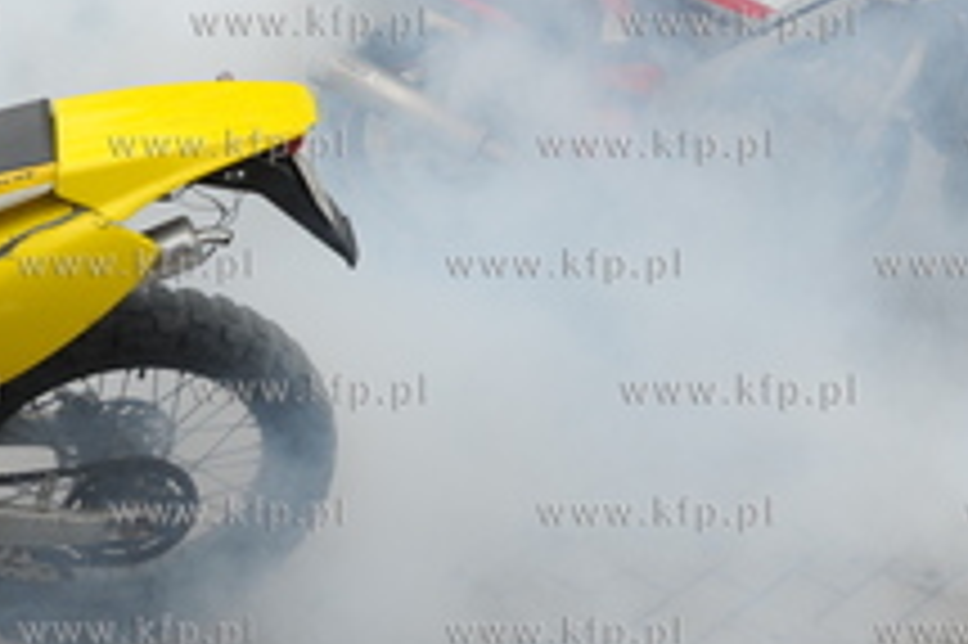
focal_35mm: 65
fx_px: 1746
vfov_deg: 20.5
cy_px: 81
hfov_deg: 31.0
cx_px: 468
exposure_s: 1/160
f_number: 5
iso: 200
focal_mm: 35
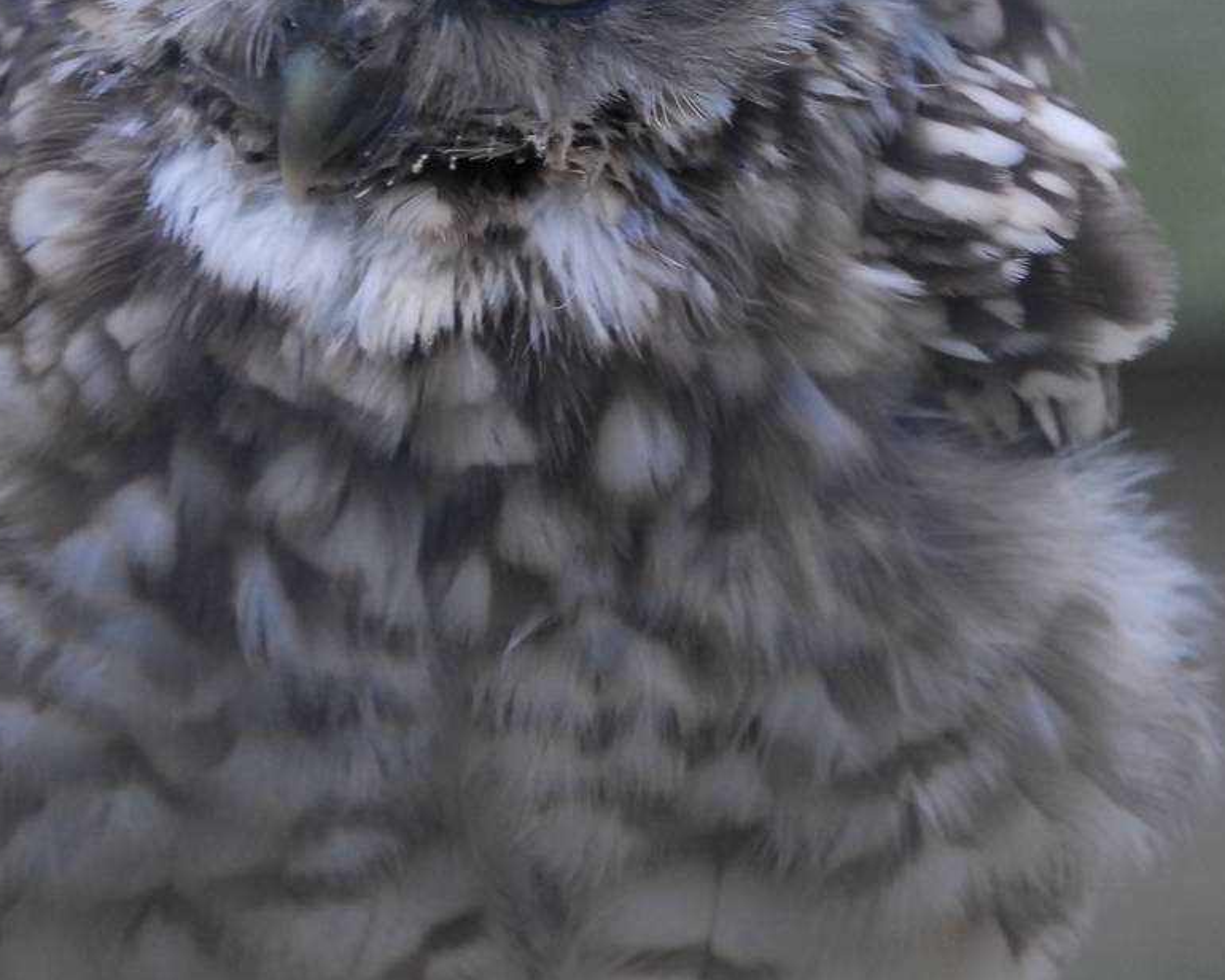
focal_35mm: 674
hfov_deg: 2.9
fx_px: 24436
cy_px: 145
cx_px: 419
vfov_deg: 2.3
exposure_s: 1/40
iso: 800
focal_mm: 230
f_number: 9
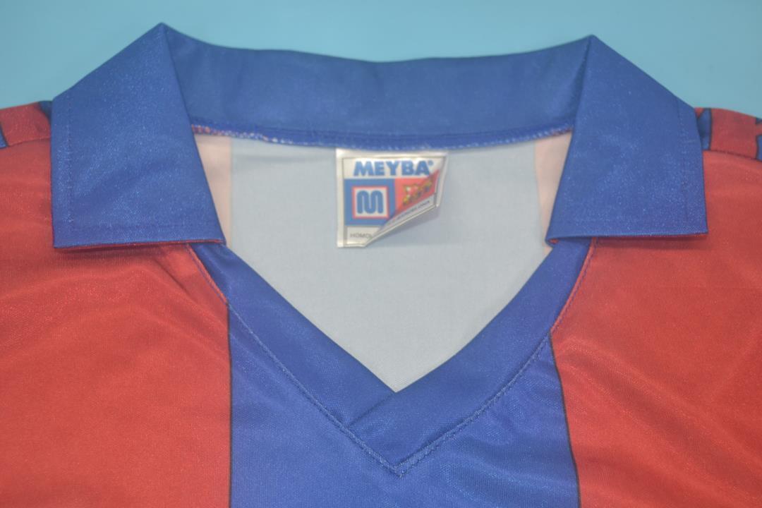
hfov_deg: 38.9
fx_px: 1079
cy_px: 254
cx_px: 381
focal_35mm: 51
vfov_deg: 26.5
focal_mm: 34
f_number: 5
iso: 200
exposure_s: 1/60
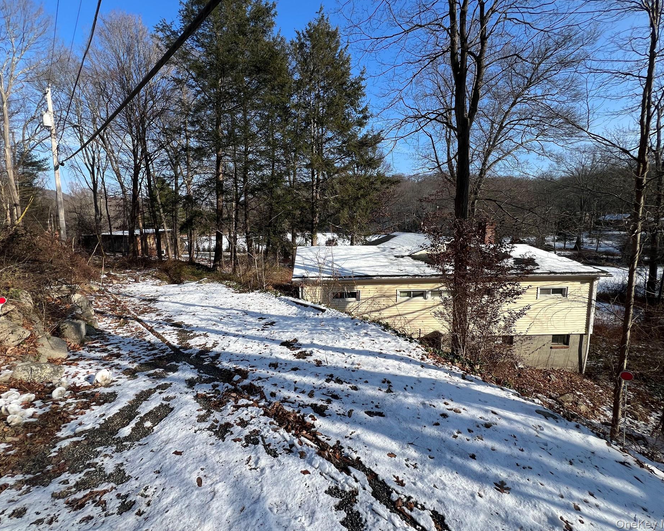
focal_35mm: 14
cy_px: 258
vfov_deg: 88.0
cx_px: 322
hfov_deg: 100.7
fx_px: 275
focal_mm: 1.57
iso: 32
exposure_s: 1/1309
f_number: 1.8
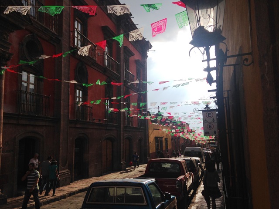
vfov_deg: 42.9
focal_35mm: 33
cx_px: 140
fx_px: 266
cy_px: 104
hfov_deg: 55.4
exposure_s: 1/2262
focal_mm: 4.12
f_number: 2.4
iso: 50
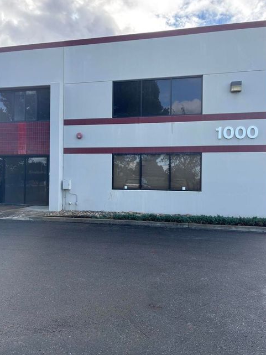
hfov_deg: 51.3
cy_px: 173
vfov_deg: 65.3
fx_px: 277
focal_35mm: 27
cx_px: 136
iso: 50
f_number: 1.6
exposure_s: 1/697
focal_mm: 5.96
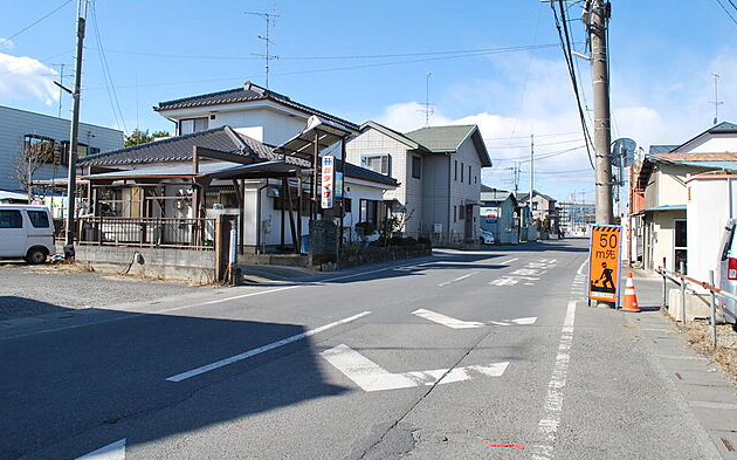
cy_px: 220
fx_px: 562
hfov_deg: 66.5
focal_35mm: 28
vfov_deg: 44.5
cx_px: 370
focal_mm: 18
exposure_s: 1/200
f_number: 7.1
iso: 100
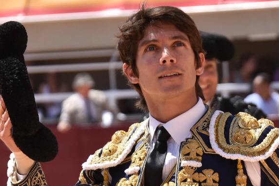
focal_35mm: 379
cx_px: 169
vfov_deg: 3.6
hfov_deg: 5.4
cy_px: 182
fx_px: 2938
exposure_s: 1/1250
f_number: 6.3
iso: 400
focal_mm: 135
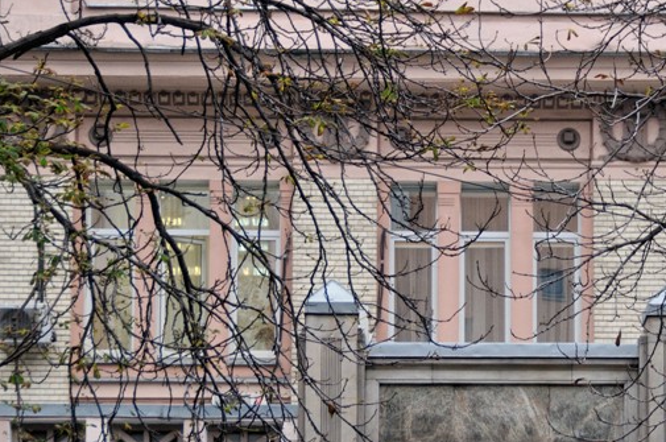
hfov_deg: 11.8
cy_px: 358
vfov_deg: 7.9
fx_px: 3212
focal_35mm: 174
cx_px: 500
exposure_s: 1/80
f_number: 5.6
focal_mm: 65
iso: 640
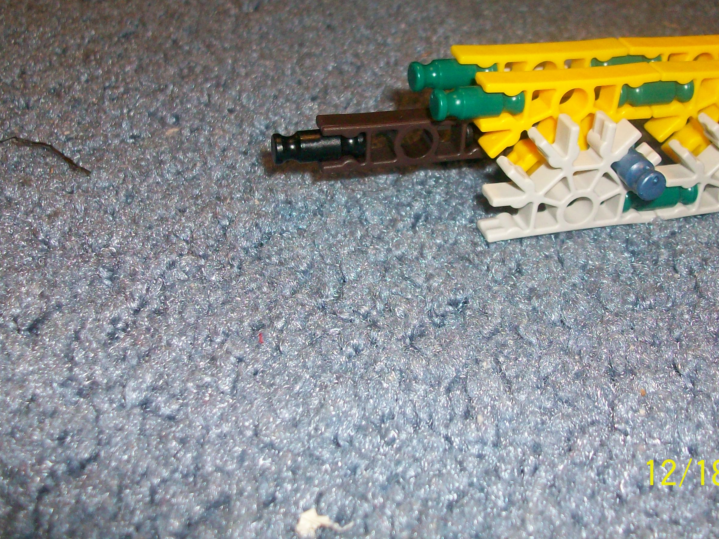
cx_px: 394
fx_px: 914
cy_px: 208
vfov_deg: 32.7
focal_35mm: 44
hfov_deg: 42.9
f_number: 2.8
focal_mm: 5.7
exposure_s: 1/60
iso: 160
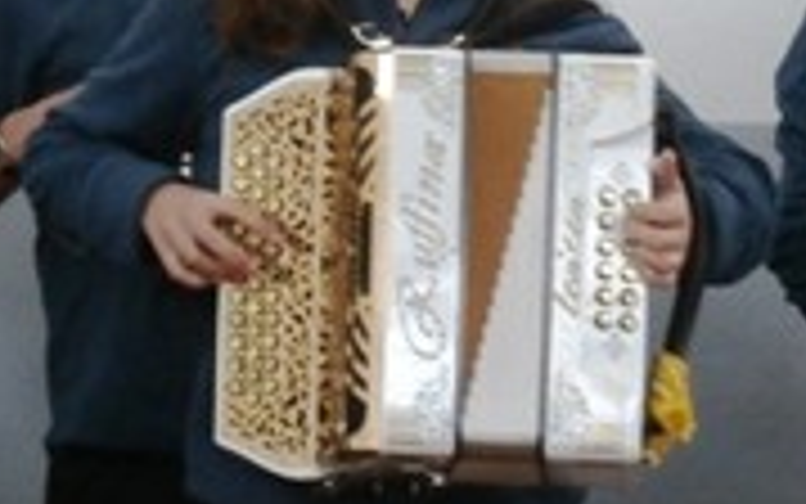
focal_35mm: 287
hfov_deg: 7.3
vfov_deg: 4.6
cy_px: -2
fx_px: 6306
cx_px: 279
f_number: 4.9
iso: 400
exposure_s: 1/40
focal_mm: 17.34
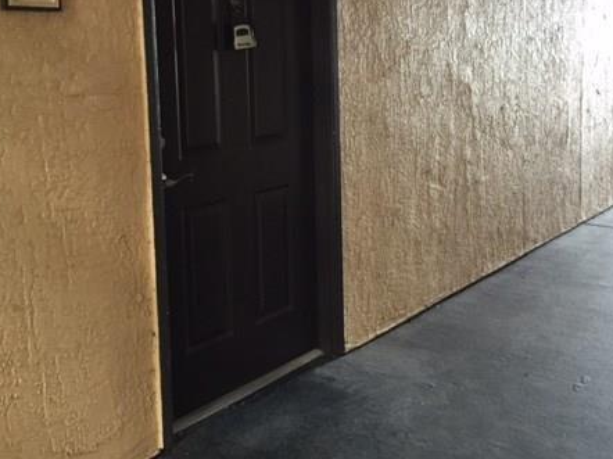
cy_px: 128
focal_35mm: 42
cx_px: 333
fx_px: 743
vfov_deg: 33.8
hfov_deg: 44.8
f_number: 2.2
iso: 125
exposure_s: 1/30
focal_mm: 4.15
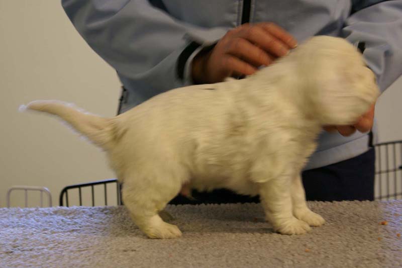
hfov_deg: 22.6
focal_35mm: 90
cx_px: 201
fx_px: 1005
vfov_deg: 15.2
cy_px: 134
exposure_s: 1/15
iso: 400
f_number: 5.6
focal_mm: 60
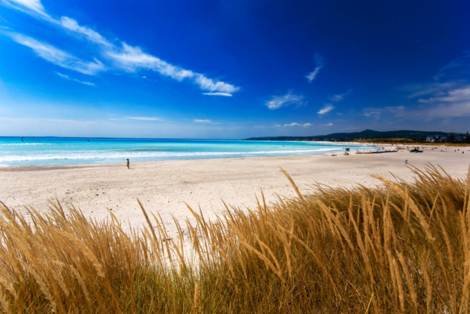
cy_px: 157
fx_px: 196
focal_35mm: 15
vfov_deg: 77.5
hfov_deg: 100.3
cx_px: 235
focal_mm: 10
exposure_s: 1/350
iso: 100
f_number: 11
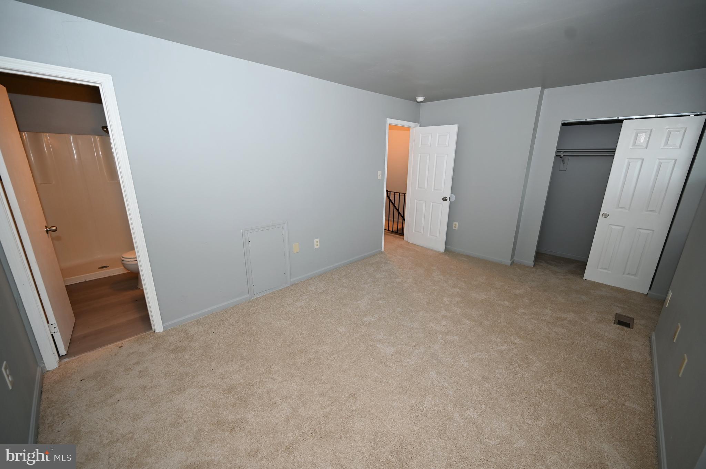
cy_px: 234
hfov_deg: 104.3
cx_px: 353
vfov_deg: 81.1
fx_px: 274
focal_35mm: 14
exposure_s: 1/100
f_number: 4
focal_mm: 14
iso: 500
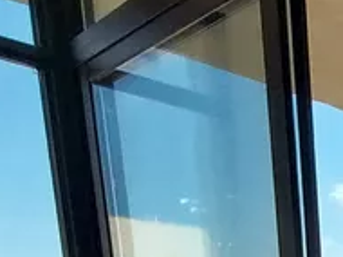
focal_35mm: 64
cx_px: 434
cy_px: 485
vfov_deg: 17.6
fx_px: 633
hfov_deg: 26.2
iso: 64
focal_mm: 1.3
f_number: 2.2
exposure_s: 1/1281
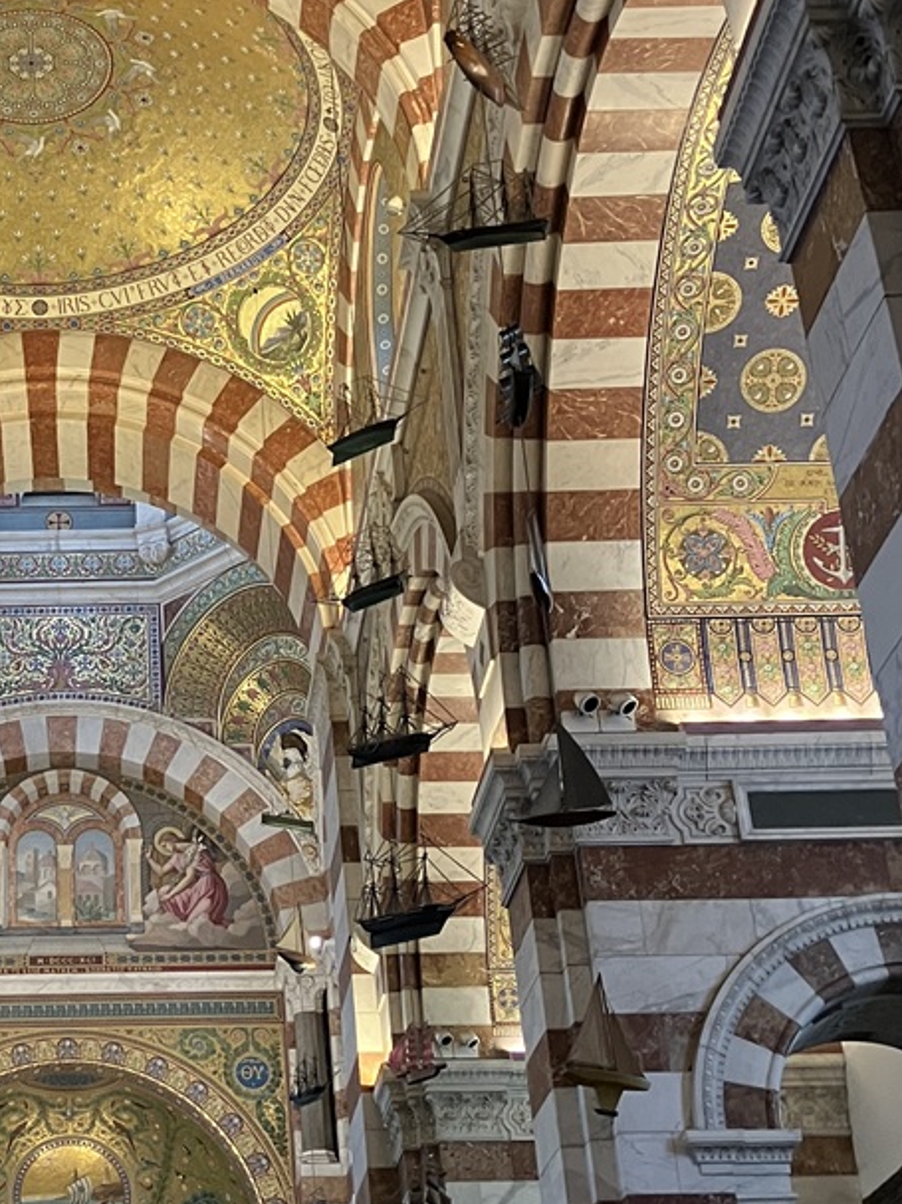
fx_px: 2190
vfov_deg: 30.7
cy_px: 677
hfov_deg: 22.5
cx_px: 20
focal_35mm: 63
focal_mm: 3.99
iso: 200
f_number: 1.8
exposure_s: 1/60
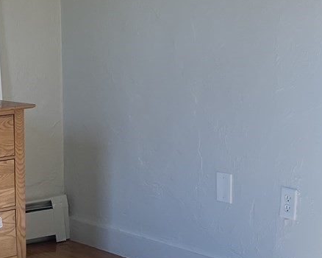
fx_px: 848
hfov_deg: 20.2
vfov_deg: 17.3
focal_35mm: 89
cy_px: 126
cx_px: -57
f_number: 1.6
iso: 40
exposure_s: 1/163
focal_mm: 5.1
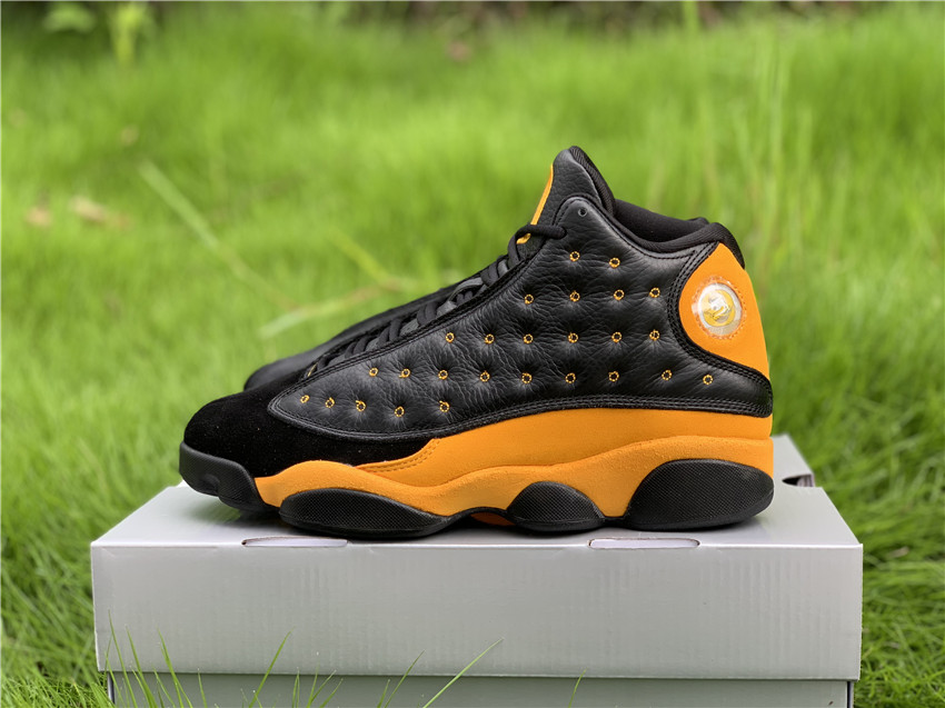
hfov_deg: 36.8
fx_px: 1419
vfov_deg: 28.0
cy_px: 354
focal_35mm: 52
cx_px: 472
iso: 20
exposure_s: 1/122
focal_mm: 6
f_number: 2.4
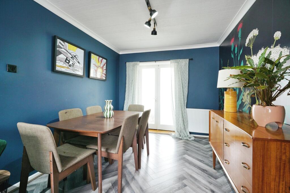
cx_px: 145
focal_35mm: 16
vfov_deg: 73.8
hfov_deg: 96.7
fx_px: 129
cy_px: 96
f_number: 11
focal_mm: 16
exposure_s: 1/15
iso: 1000
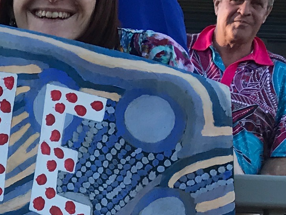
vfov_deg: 9.3
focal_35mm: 156
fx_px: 1289
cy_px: 318
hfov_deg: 11.8
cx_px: -203
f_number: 1.8
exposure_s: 1/360
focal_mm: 3.99
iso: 20
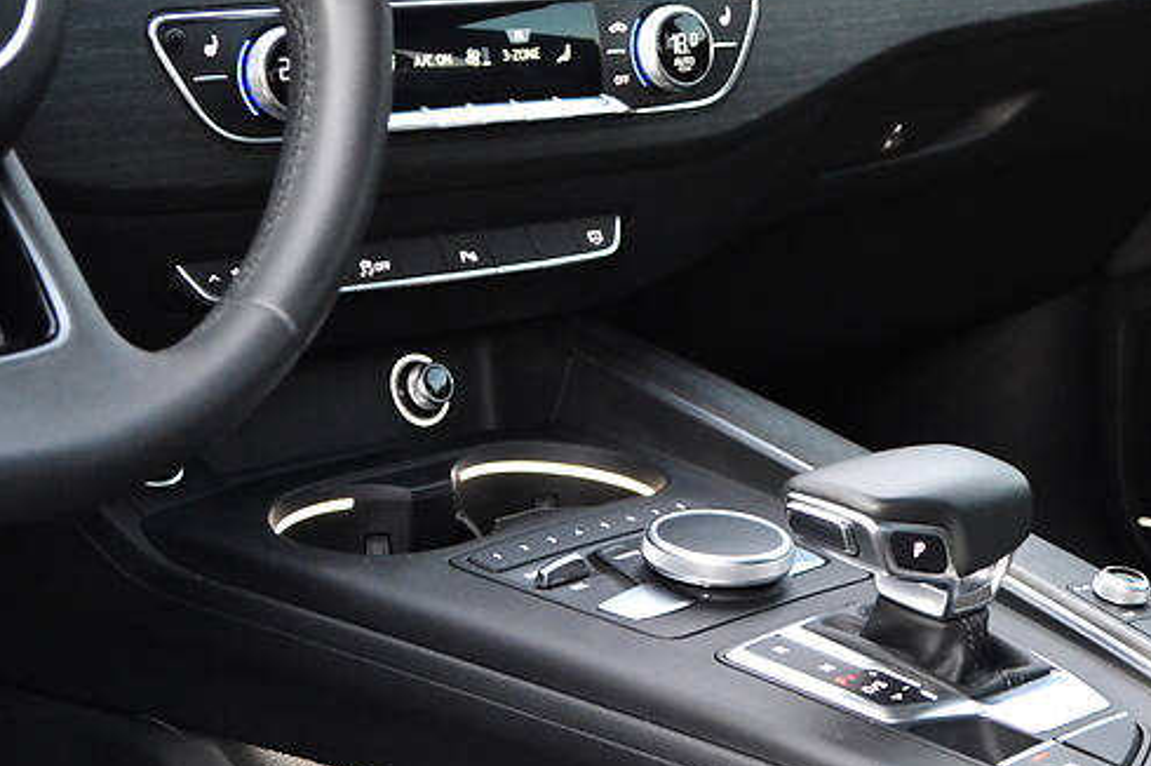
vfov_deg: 13.9
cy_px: 410
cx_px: 862
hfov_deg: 20.7
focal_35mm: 98
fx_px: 3131
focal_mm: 40
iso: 2200
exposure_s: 1/15
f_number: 5.3
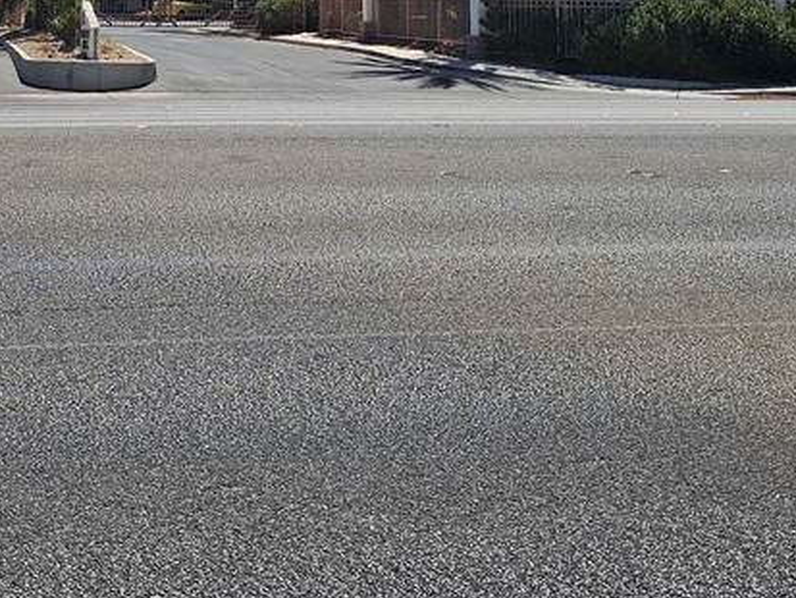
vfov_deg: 23.4
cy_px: -127
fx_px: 1311
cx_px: 181
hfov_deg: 33.0
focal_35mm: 57
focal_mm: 6.3
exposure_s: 1/1182
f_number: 1.7
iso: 10
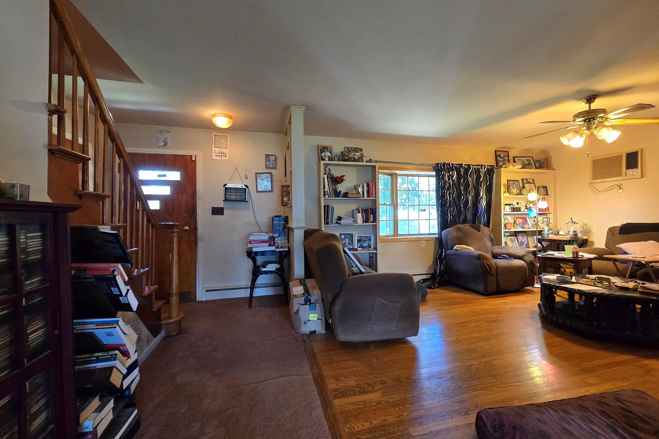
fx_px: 256
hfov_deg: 104.2
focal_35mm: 14
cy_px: 222
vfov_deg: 81.2
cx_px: 339
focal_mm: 2.2
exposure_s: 1/60
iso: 500
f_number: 2.2
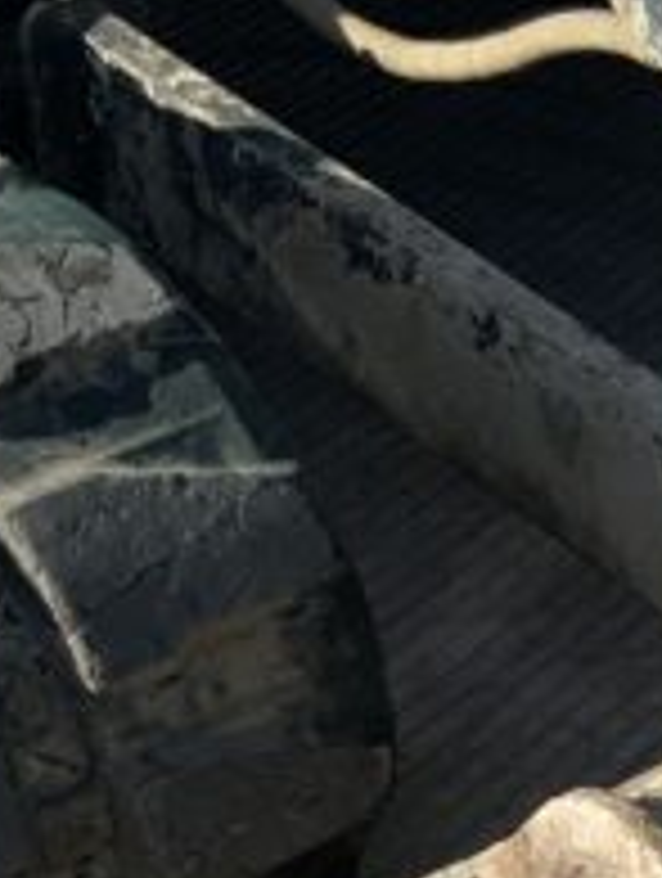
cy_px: 1000
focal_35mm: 152
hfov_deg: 8.8
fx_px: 3863
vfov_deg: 12.7
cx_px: 1662
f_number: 1.8
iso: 16
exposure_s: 1/1377
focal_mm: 3
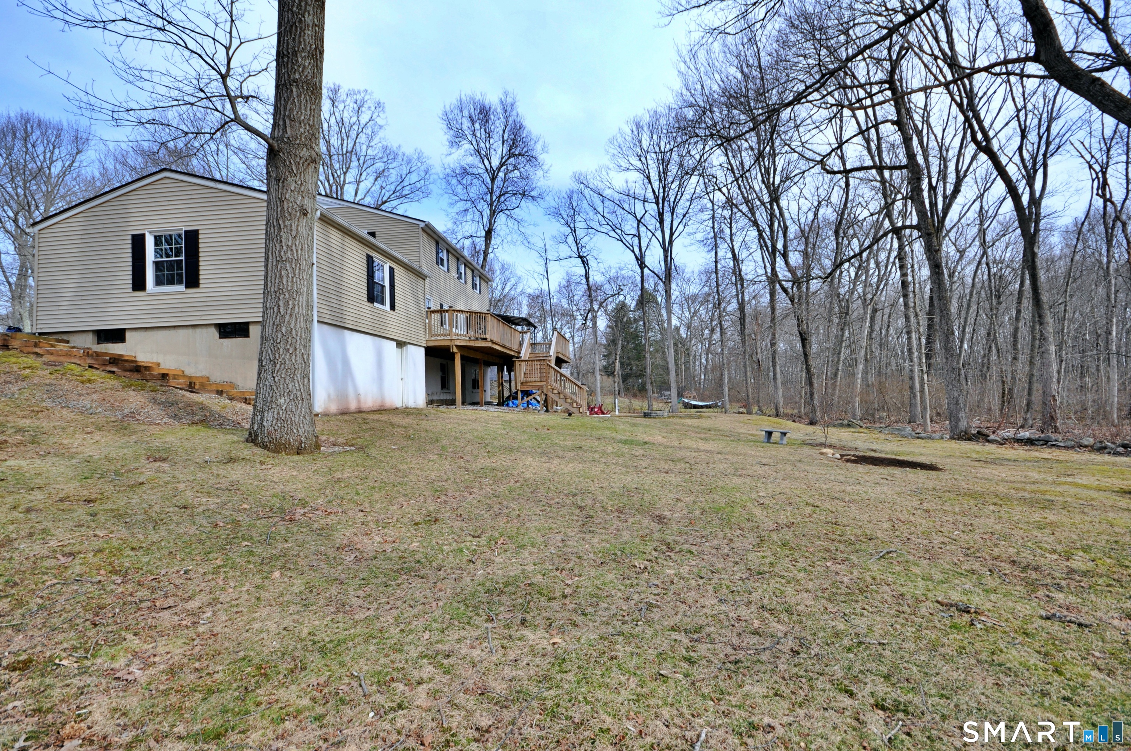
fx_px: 471
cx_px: 566
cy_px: 376
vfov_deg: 77.2
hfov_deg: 100.5
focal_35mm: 15
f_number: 7.1
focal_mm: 10
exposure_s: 1/200
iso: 200
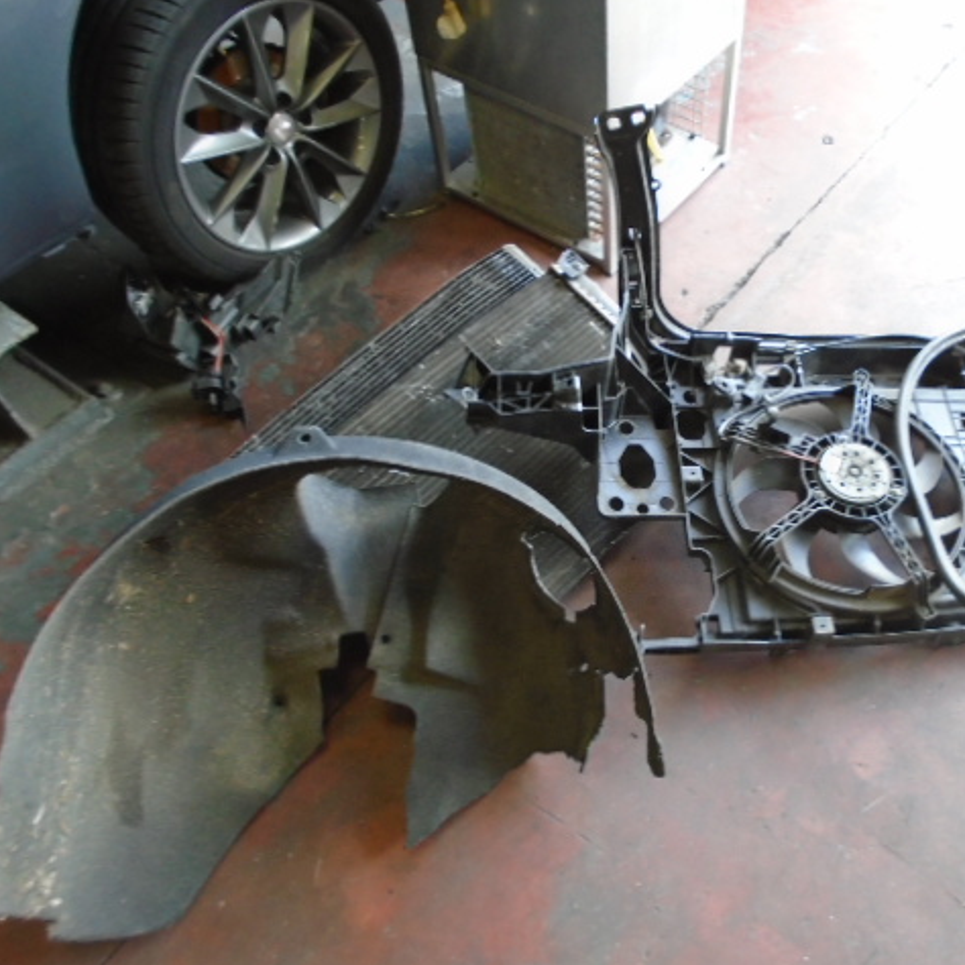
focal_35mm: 31
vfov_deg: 52.5
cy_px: 487
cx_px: 647
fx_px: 978
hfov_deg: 51.5
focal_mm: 4.6
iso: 250
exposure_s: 1/30
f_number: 3.2
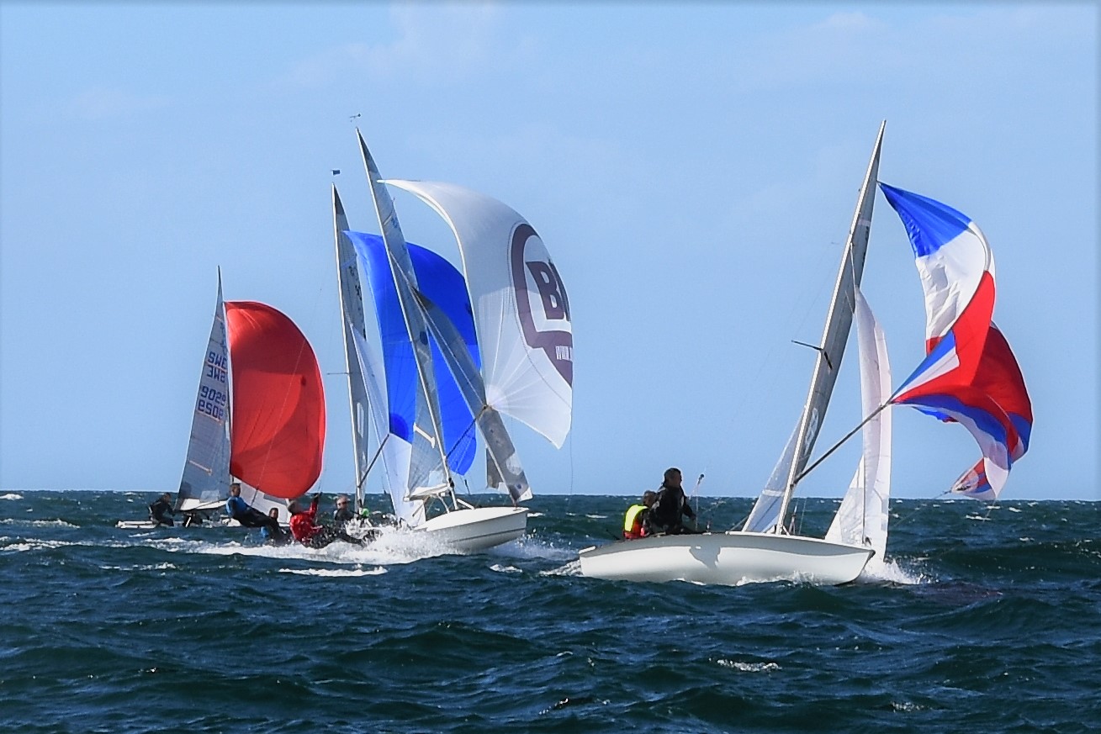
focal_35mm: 78
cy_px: 367
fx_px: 2386
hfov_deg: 26.0
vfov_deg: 17.5
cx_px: 550
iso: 110
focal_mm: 52
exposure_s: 1/500
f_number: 8
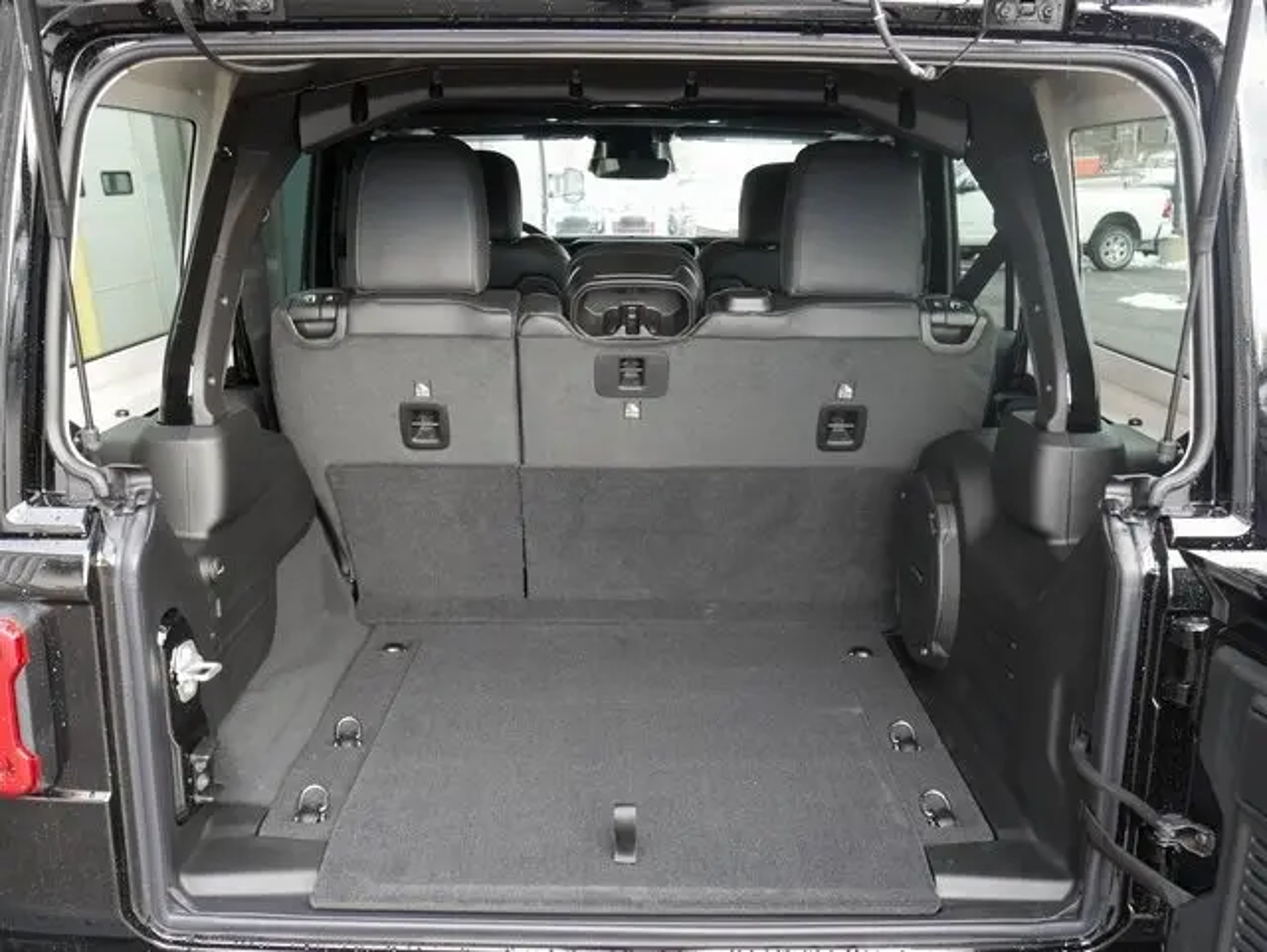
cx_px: 634
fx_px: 1245
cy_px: 476
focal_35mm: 34
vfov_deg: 41.8
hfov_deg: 53.9
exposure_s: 1/60
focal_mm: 17
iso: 500
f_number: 5
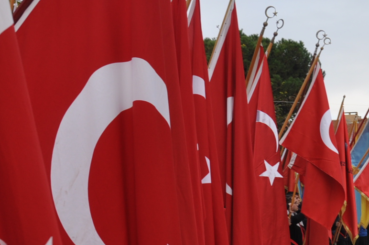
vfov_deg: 17.9
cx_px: 418
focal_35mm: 75
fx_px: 768
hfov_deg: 24.9
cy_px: 207
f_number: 9
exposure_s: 1/80
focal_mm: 18
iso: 200
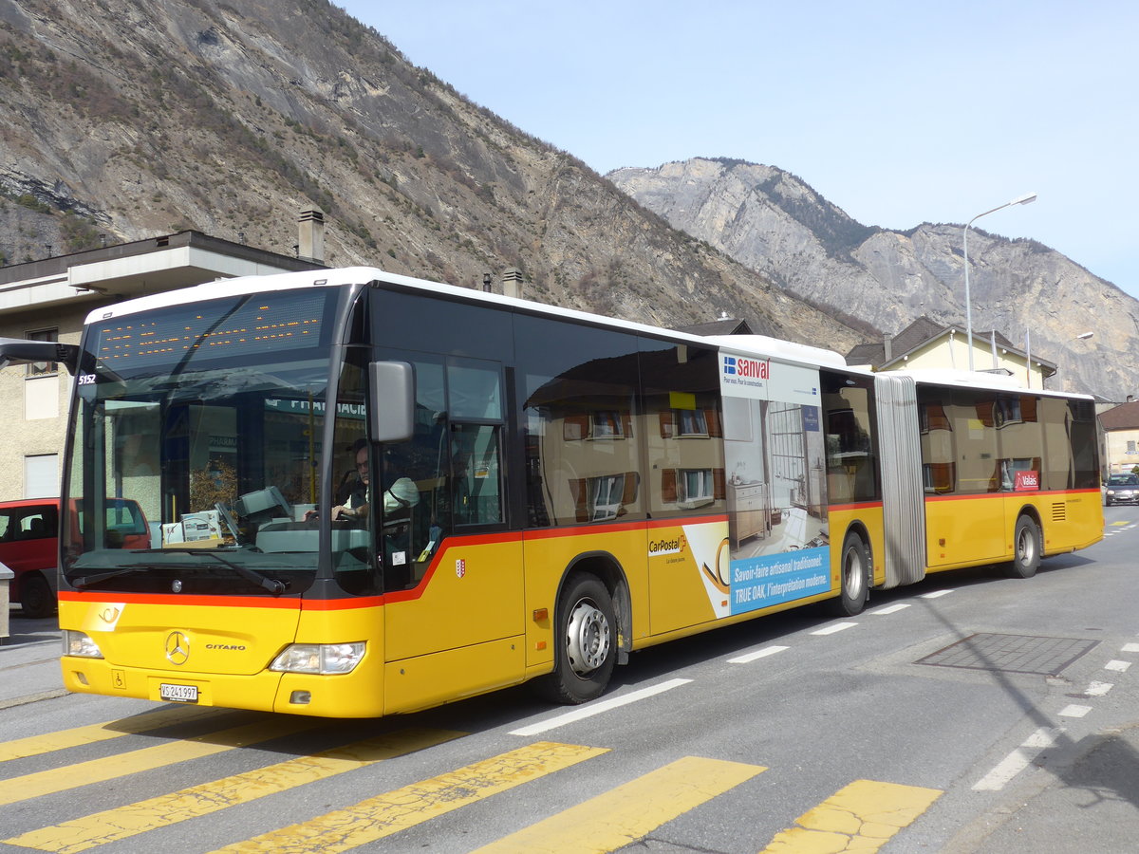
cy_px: 427
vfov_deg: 36.8
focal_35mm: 39
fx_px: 1283
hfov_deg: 47.9
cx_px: 570
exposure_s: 1/1600
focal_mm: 8
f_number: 2.8
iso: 80
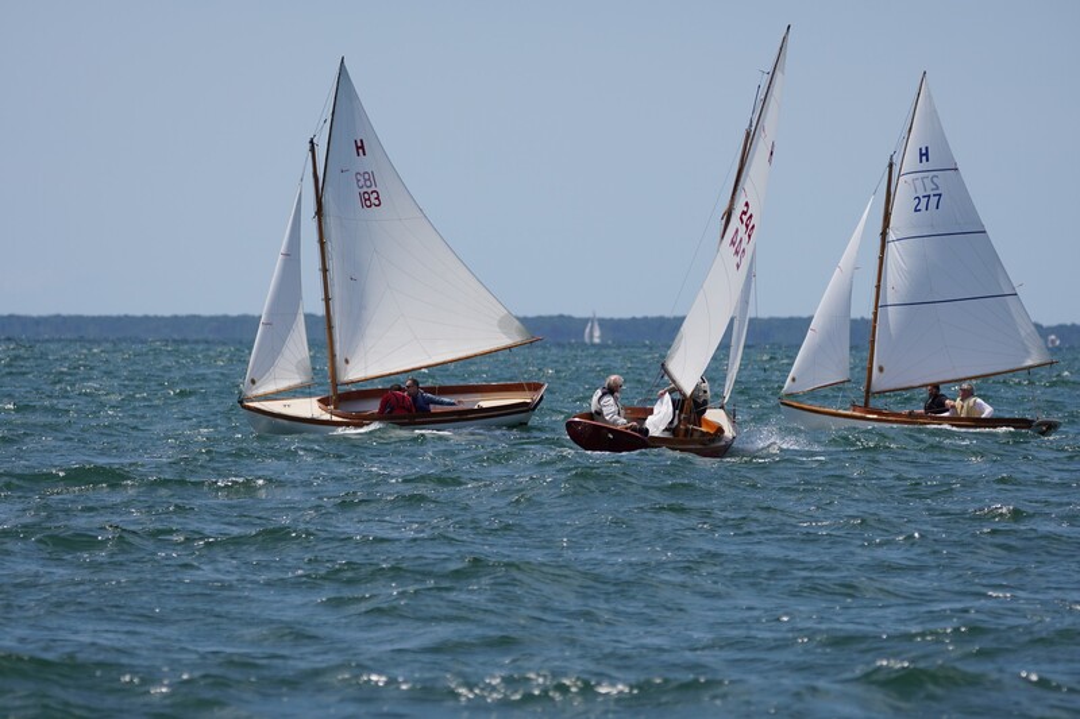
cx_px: 540
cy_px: 360
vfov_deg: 3.8
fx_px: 10707
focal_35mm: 357
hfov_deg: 5.8
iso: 160
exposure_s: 1/1600
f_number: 5.6
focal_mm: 238
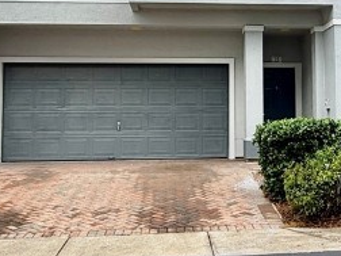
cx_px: 242
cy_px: 88
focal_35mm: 57
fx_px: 562
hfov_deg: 33.3
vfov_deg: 25.5
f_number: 2.2
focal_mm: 2.22
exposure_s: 1/351
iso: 50
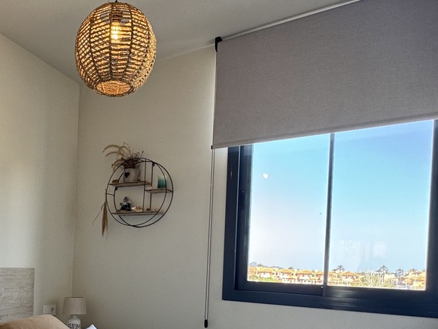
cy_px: 274
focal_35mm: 31
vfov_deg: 42.9
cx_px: 86
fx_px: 392
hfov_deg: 54.3
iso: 100
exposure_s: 1/99
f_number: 2.2
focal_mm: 2.22
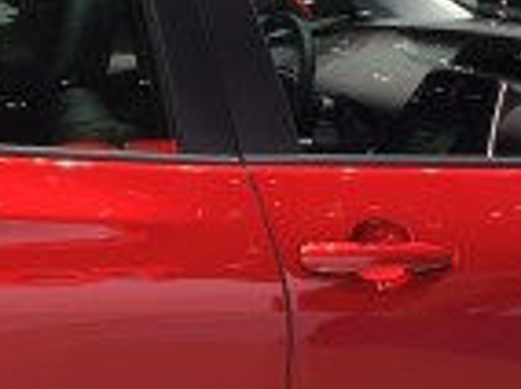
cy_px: 312
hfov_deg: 14.1
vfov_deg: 10.6
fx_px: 2089
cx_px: 55
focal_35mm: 139
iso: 40
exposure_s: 1/100
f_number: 2.2
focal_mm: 4.15
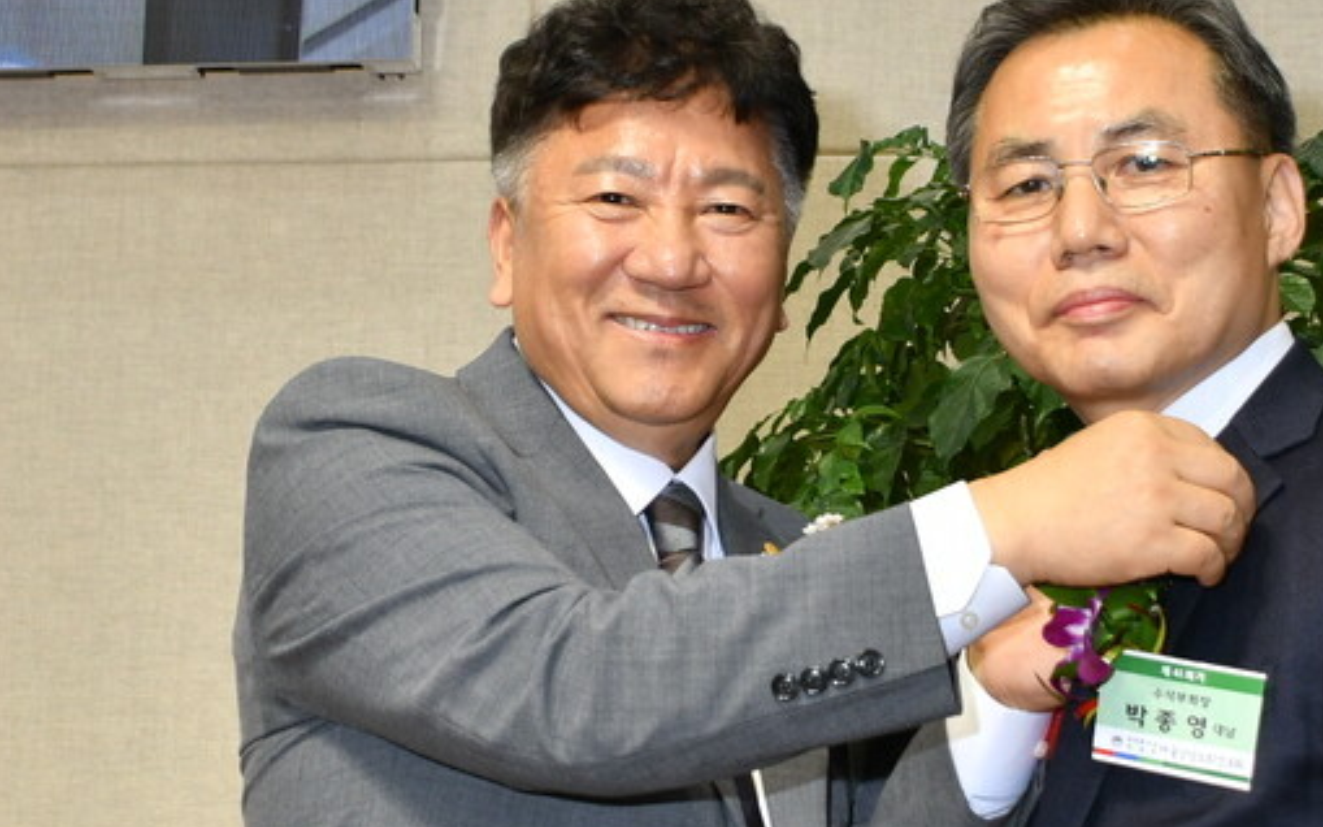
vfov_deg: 10.6
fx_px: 4434
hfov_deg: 17.0
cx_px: 759
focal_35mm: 123
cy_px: 343
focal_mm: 32
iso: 320
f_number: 5.6
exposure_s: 1/80
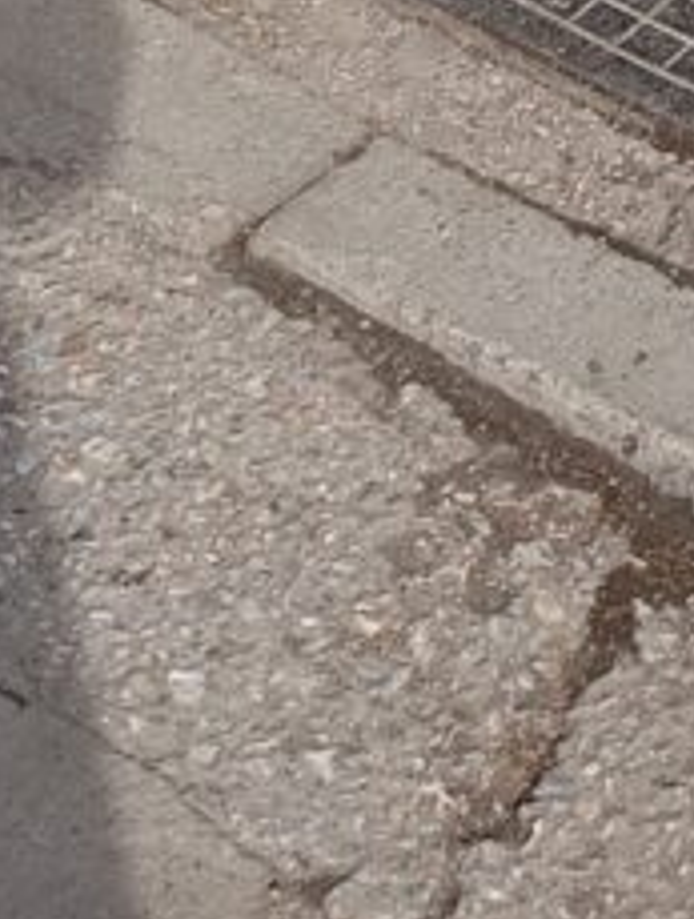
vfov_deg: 13.8
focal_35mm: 125
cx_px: 403
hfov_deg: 11.9
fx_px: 3326
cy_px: -787
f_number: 1.8
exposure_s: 1/432
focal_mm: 4.27
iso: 100
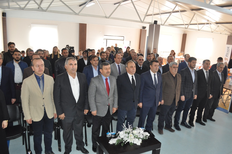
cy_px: 77
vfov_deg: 47.8
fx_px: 174
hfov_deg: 67.4
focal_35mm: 27
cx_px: 116
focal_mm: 18
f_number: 3.5
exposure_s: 1/60
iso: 800
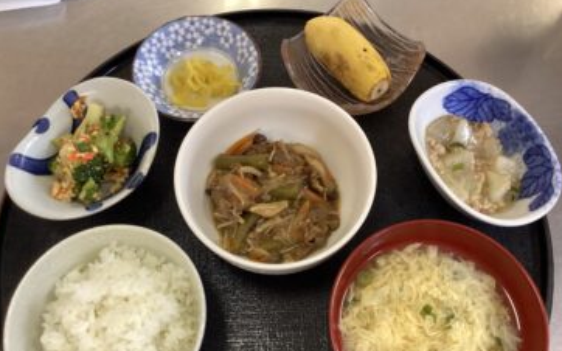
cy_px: 207
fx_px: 521
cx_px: 285
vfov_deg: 37.1
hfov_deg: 56.7
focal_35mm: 34
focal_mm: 3.3
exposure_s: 1/40
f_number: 2.4
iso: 250
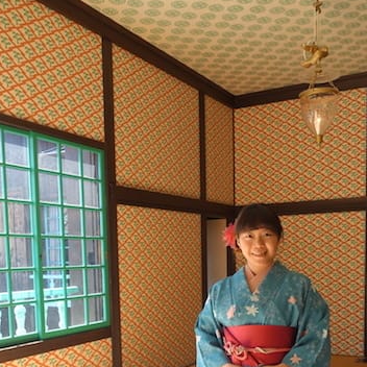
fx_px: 504
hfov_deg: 40.0
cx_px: 192
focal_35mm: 42
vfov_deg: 38.2
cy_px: 304
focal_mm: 10.51
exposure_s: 1/80
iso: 125
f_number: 3.5
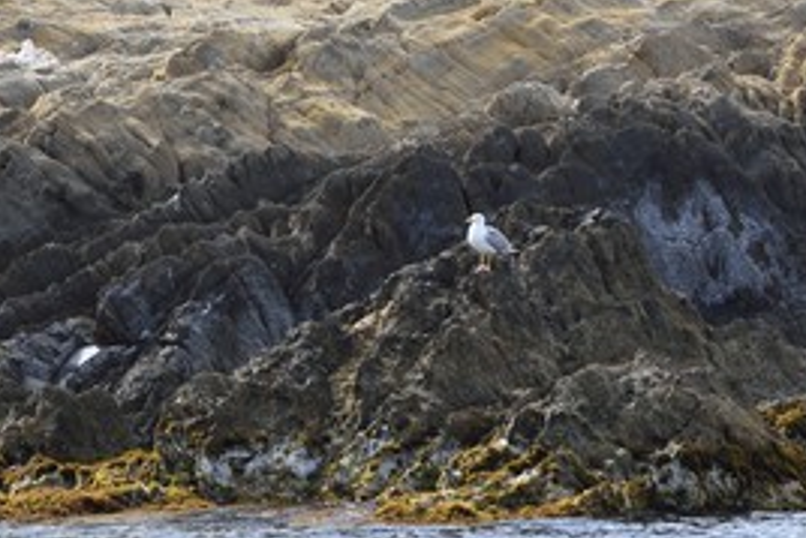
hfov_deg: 6.6
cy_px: 213
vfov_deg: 4.4
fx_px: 7011
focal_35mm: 313
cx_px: 195
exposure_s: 1/320
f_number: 7.1
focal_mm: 200
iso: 200
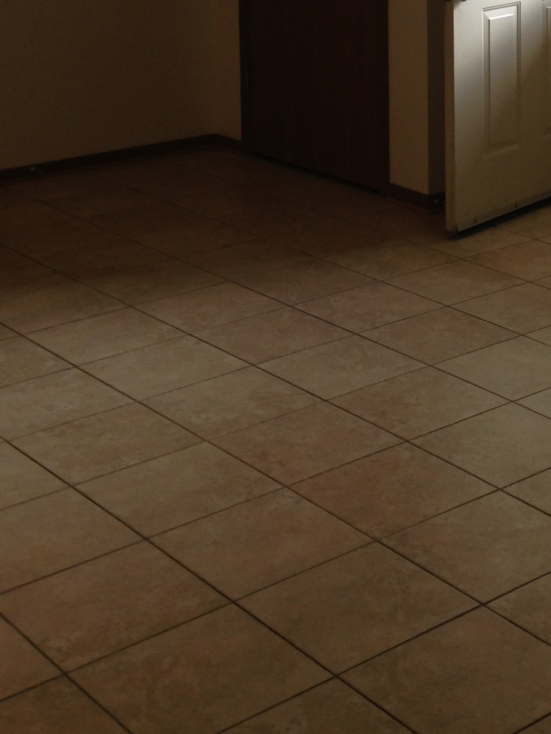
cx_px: 572
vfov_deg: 25.5
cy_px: 18
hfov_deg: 19.5
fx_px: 1549
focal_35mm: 73
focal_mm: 4.12
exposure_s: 1/60
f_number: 2.4
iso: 50
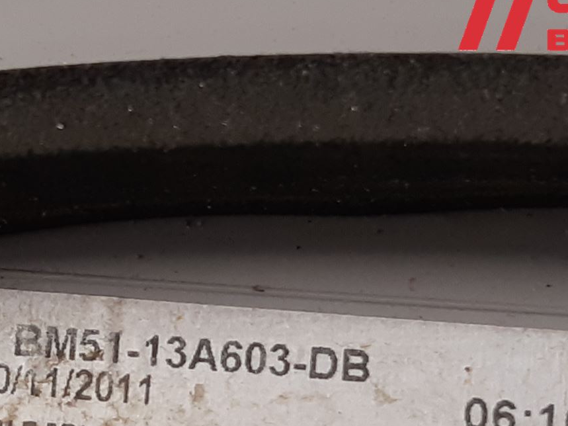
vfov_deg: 22.5
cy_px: 447
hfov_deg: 31.0
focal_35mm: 62
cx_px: 187
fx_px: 1017
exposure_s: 1/50
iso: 125
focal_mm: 3.93
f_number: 1.7
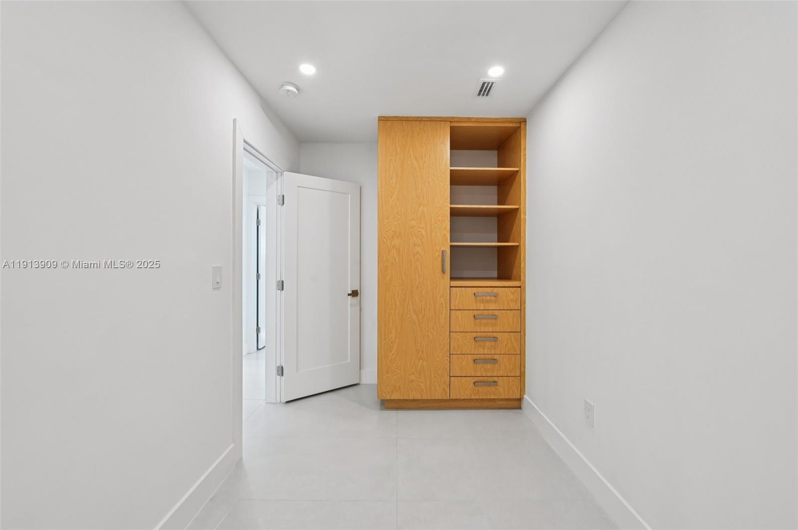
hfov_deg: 104.3
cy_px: 265
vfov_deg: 81.1
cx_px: 399
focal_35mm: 14
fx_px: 310
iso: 220
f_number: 8
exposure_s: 1/13
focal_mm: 14
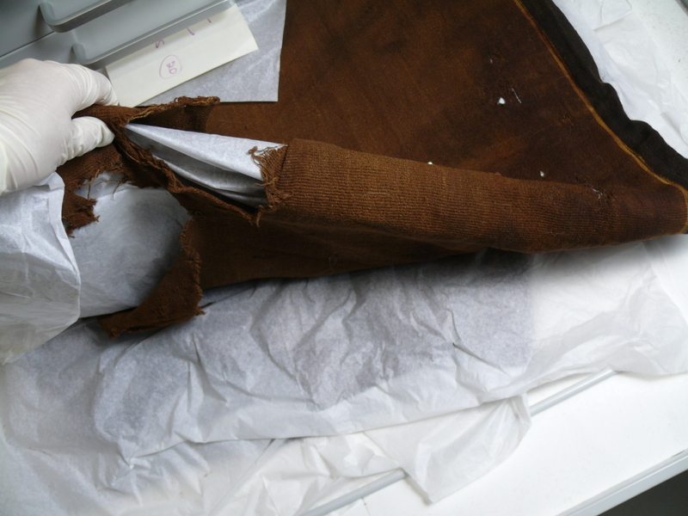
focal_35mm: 35
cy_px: 258
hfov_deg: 52.6
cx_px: 344
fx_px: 696
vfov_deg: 40.7
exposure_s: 1/30
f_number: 2.8
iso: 100
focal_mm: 7.4
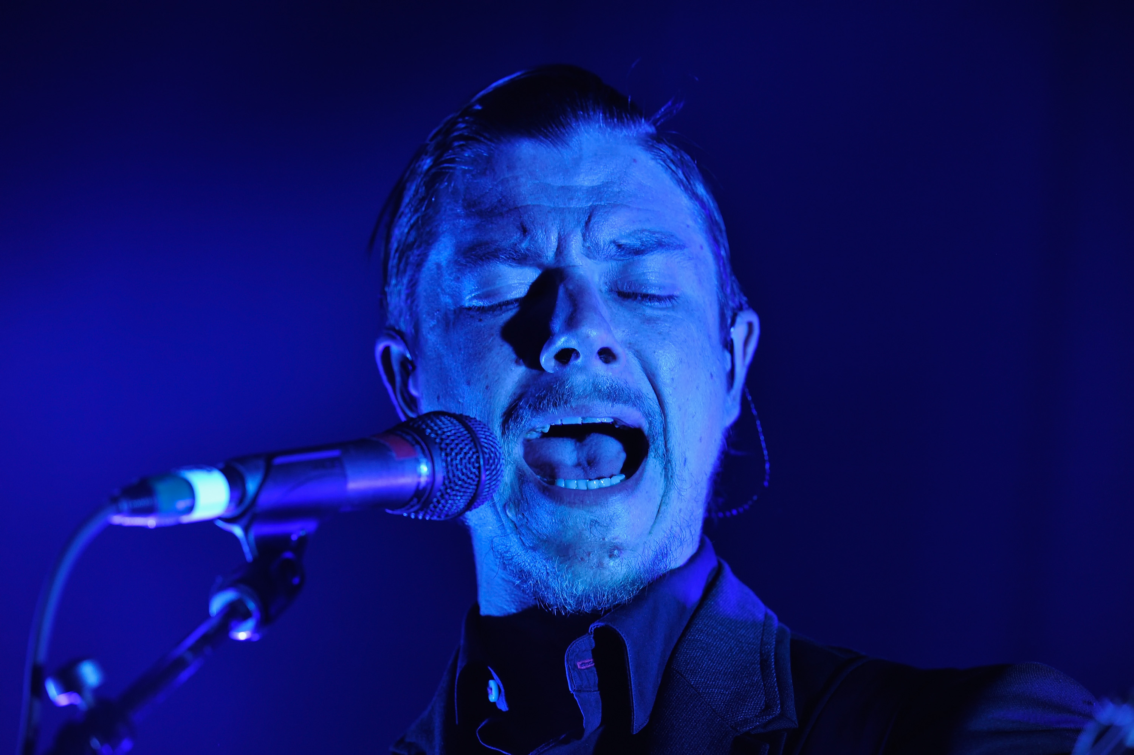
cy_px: 378
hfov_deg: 13.3
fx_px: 4879
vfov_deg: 8.8
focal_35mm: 155
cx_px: 567
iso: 1600
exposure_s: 1/160
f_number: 5
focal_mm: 155
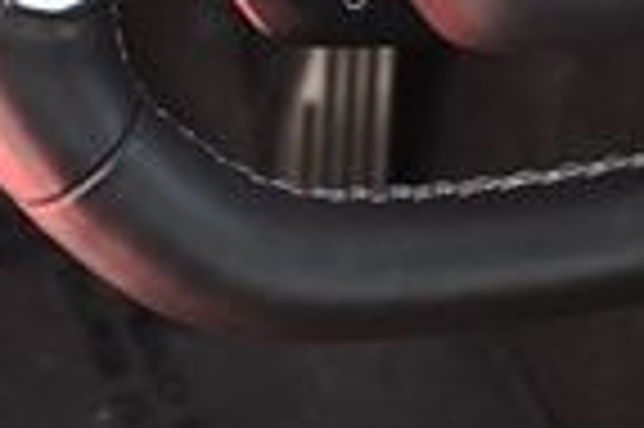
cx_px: 554
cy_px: -423
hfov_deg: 11.1
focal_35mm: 184
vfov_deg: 7.2
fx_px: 3290
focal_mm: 27.5
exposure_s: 1/125
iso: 560
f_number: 4.5
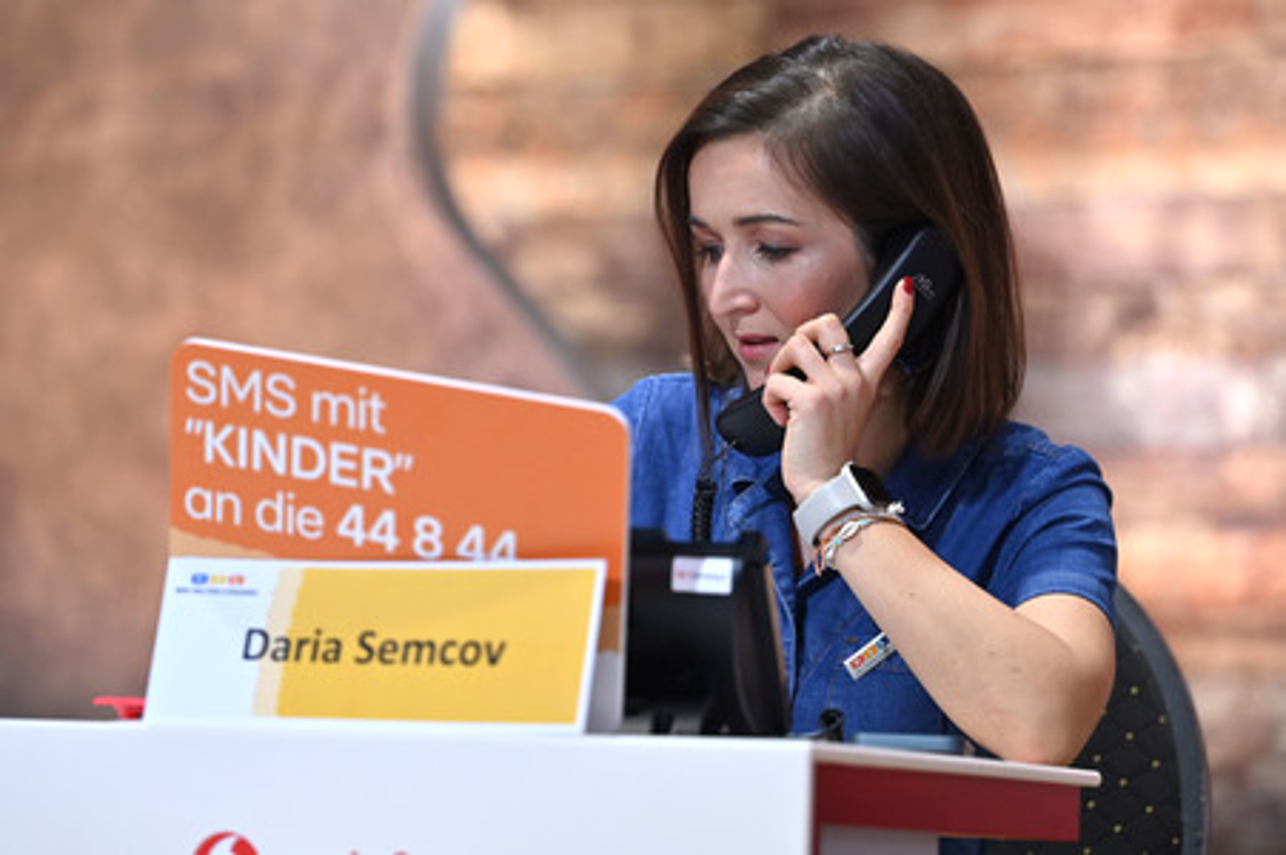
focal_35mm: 120
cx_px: 643
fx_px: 4283
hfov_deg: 17.1
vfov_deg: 11.4
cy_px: 428
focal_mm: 120
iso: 1000
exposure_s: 1/320
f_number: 2.8
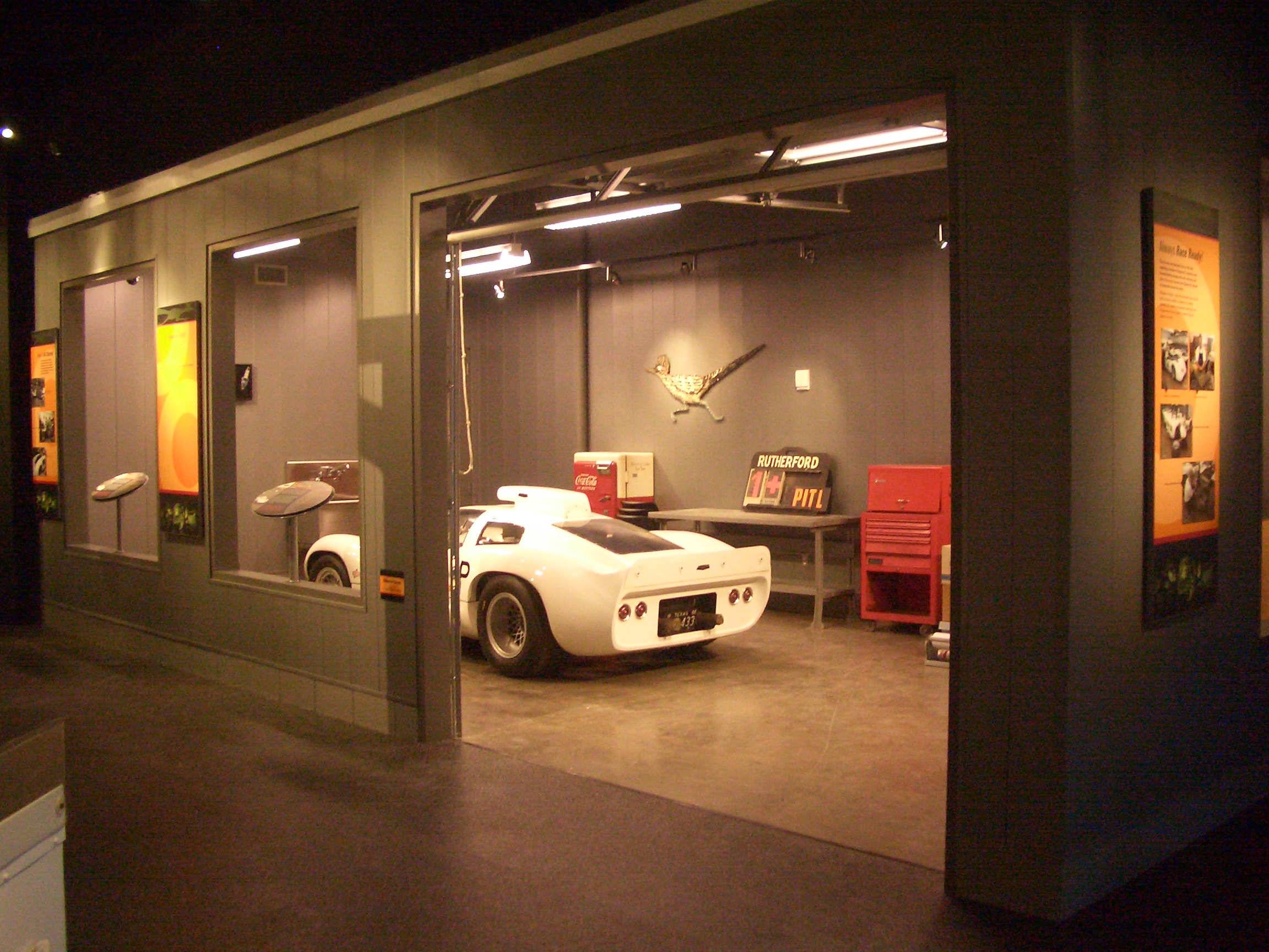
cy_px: 476
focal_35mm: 35
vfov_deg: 40.7
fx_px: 1283
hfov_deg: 52.6
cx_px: 634
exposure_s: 1/25
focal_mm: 5.8
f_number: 2.6
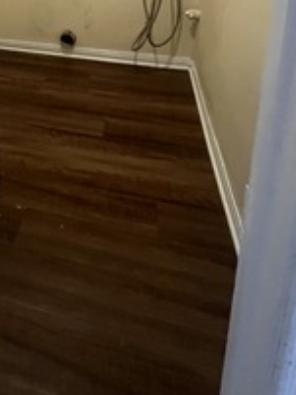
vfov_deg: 46.7
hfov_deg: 41.6
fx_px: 353
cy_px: -16
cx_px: 25
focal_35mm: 31
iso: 800
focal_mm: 1.57
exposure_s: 1/60
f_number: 1.8
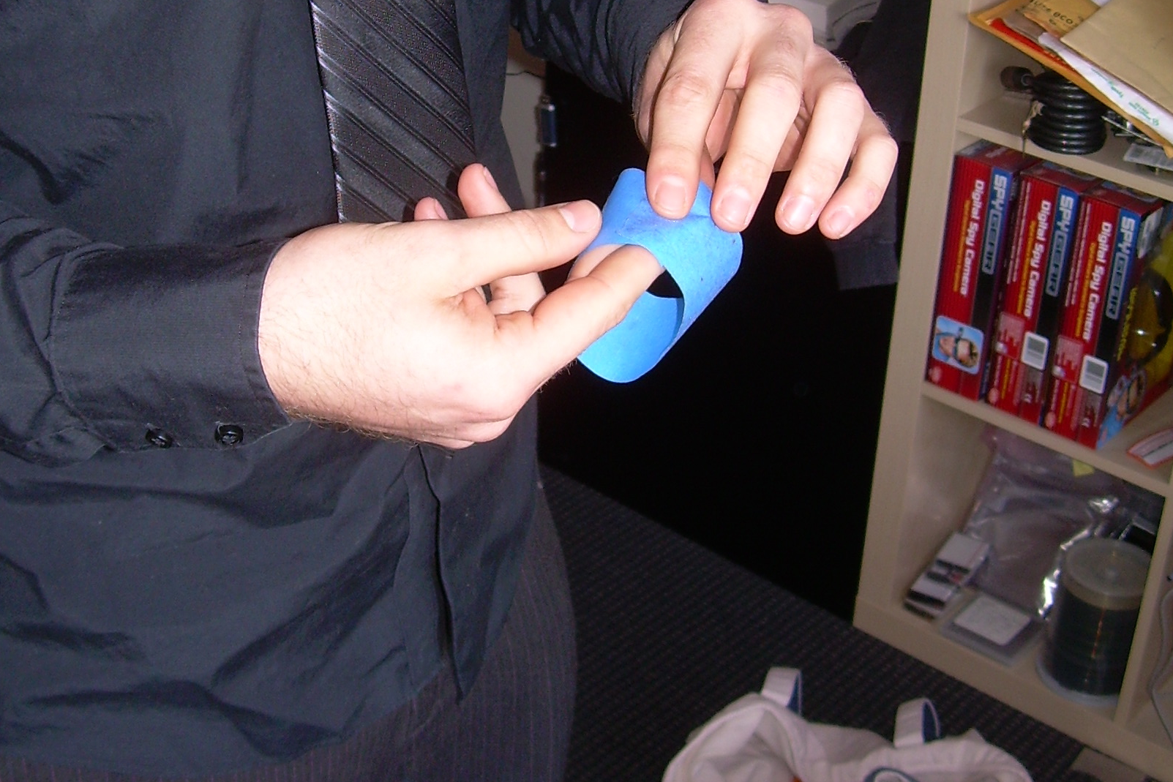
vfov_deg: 24.1
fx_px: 1825
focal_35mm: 56
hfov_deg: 35.6
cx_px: 568
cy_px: 260
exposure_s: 1/60
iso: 50
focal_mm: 6.3
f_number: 2.8
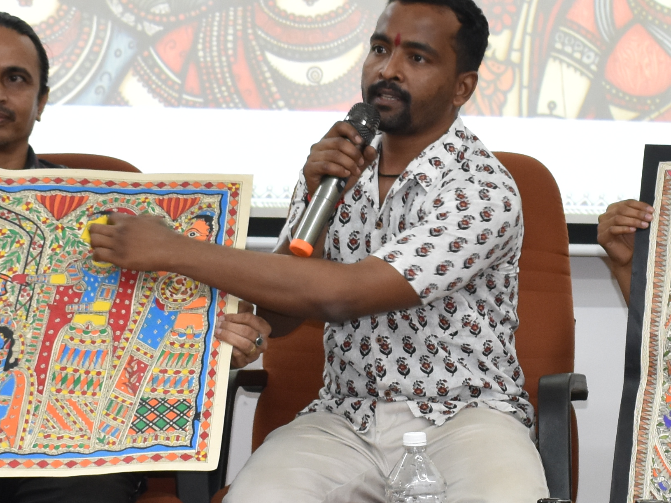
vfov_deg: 10.7
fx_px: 2675
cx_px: 501
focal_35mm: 138
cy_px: 360
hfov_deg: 14.2
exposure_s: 1/30
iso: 800
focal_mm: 26
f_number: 5.6
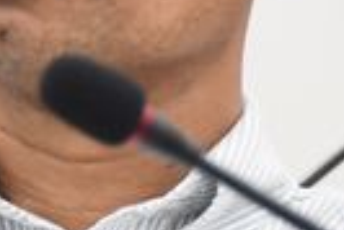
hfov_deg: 1.3
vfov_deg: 0.9
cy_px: 221
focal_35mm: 1613
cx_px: -28
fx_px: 15430
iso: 1600
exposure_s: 1/25
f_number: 6
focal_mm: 140
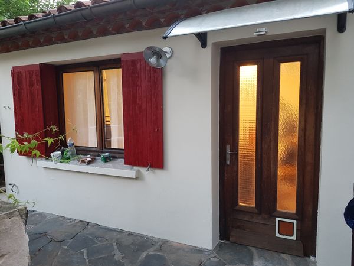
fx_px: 266
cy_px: 133
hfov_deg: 67.3
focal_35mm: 26
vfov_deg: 53.1
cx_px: 177
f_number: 1.7
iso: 250
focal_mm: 4.2
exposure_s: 1/13
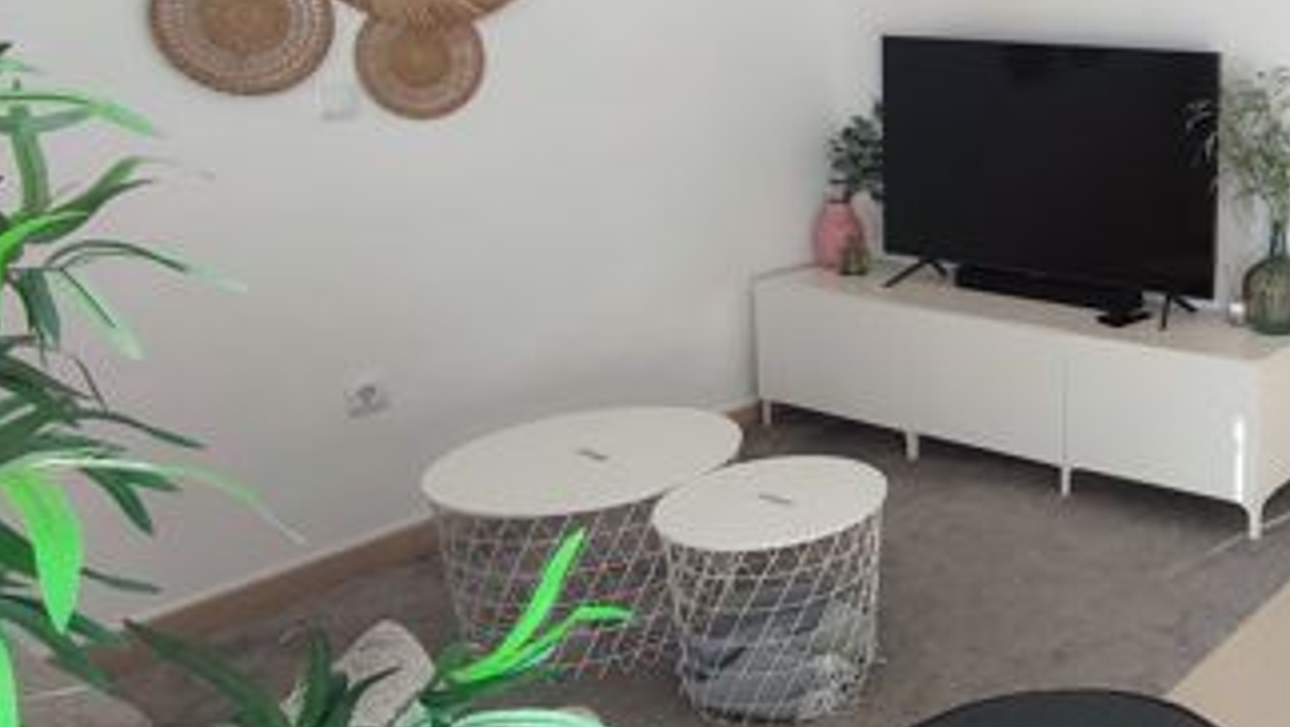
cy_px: 202
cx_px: 1304
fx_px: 1300
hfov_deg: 44.5
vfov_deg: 30.8
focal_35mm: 38
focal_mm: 1.65
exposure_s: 1/100
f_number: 2.2
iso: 62
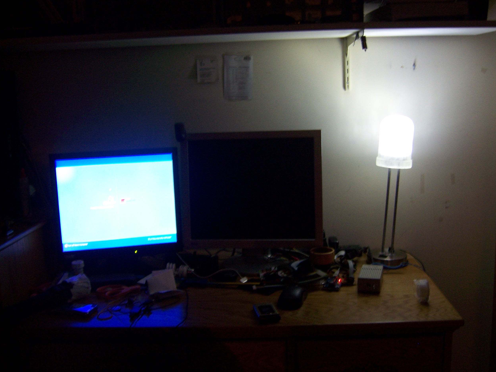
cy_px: 183
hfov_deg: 50.1
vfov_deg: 38.7
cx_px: 252
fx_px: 530
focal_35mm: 37
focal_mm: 6.2
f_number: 2.8
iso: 160
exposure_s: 1/8
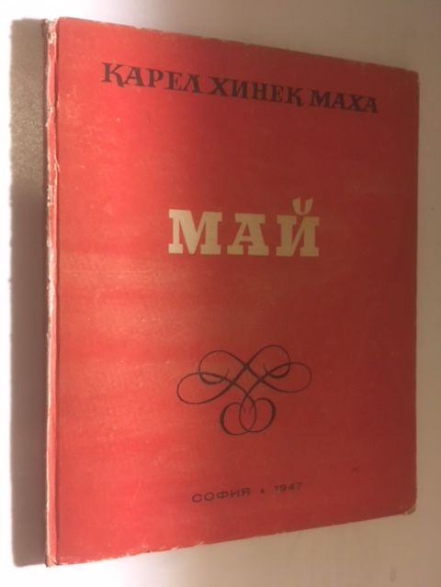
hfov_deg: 48.2
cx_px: 220
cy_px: 294
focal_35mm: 29
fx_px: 493
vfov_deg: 61.7
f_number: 2.2
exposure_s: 1/17
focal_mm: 4.15
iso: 400
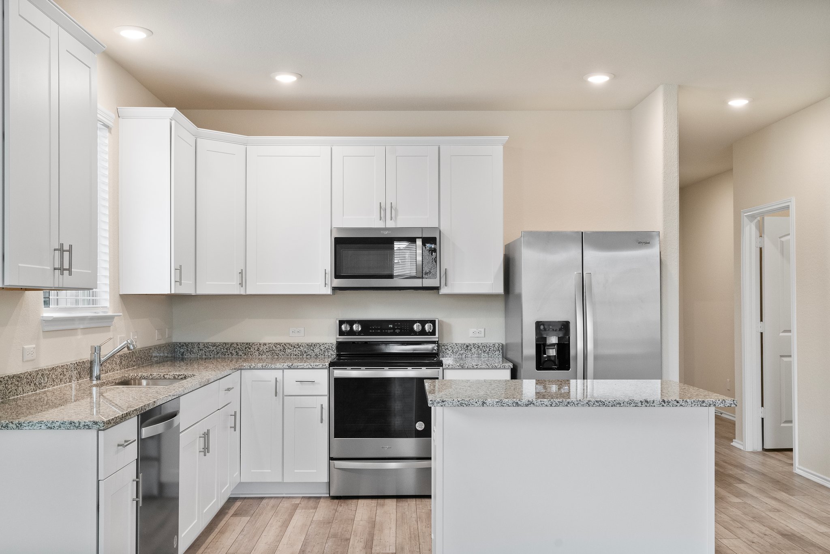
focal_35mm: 35
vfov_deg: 37.9
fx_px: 807
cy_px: 277
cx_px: 415
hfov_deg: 54.4
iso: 2000
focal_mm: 35
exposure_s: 1/30
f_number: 8
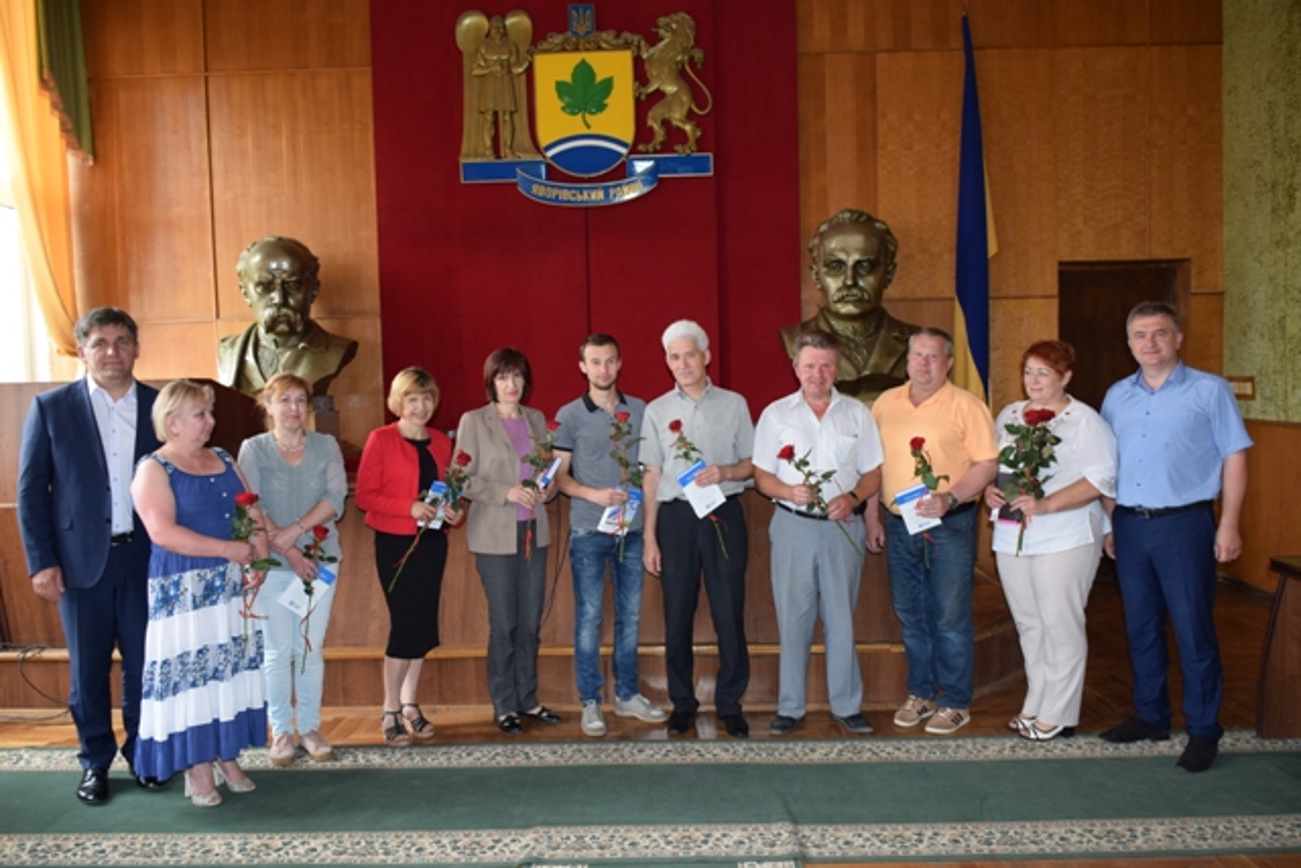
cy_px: 434
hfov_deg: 61.9
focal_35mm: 30
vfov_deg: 43.6
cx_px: 650
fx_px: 1084
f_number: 3.5
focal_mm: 20
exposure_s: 1/60
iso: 1000
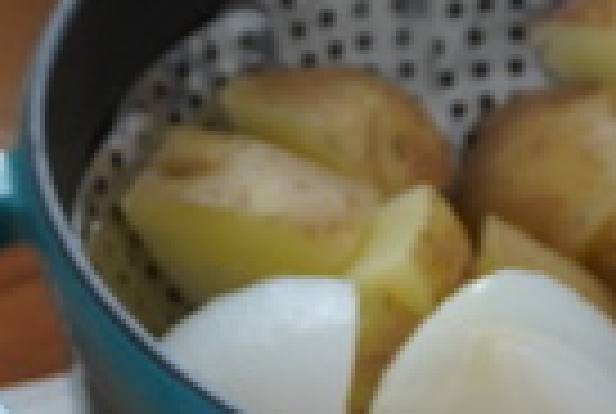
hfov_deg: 8.1
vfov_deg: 5.4
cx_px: -90
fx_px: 4339
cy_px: 558
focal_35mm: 253
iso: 800
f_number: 5
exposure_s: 1/60
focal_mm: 34
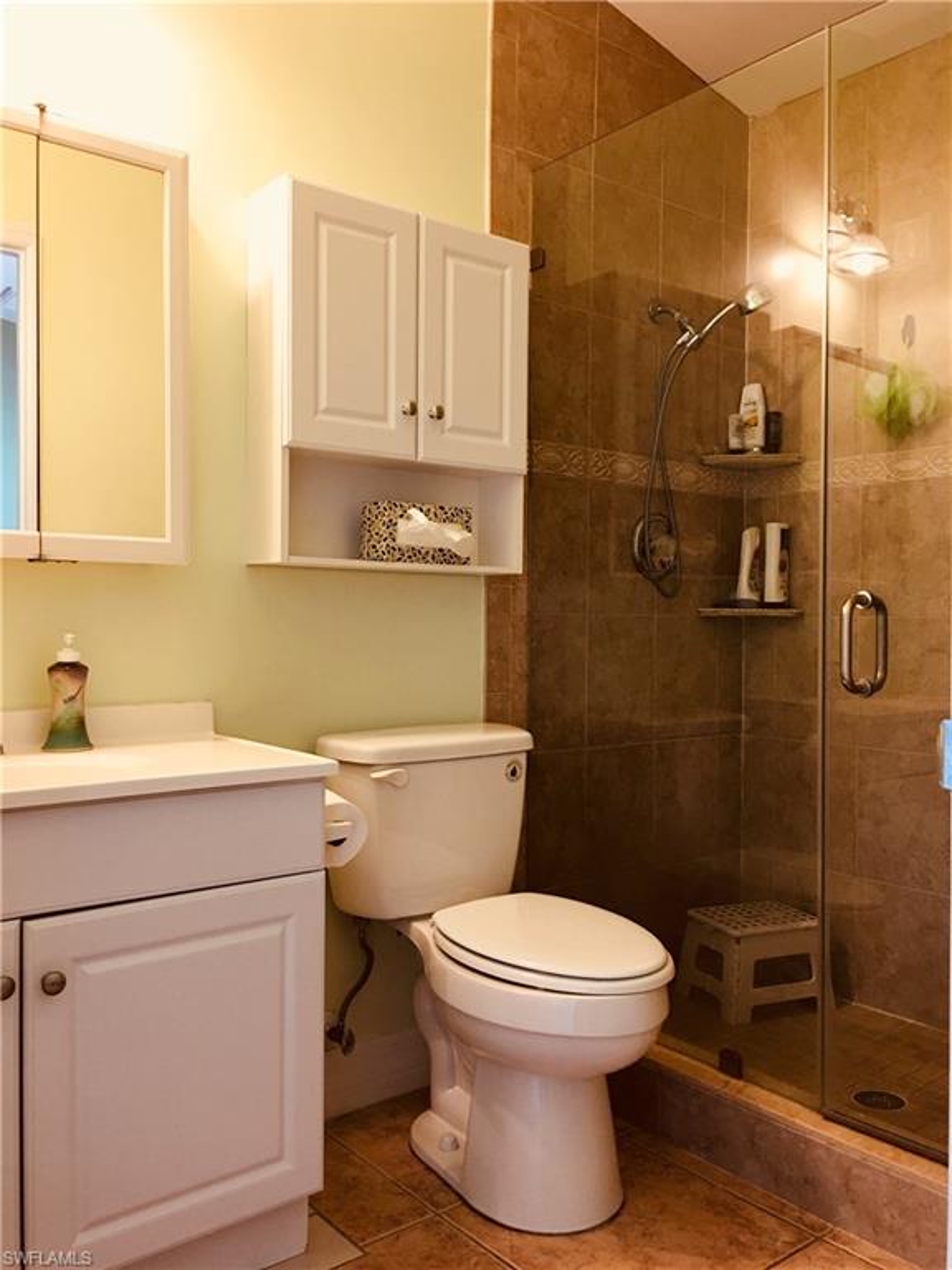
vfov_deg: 61.7
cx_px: 476
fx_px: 1063
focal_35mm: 29
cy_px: 635
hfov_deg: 48.2
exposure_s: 1/15
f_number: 2.2
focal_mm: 4.15
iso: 40
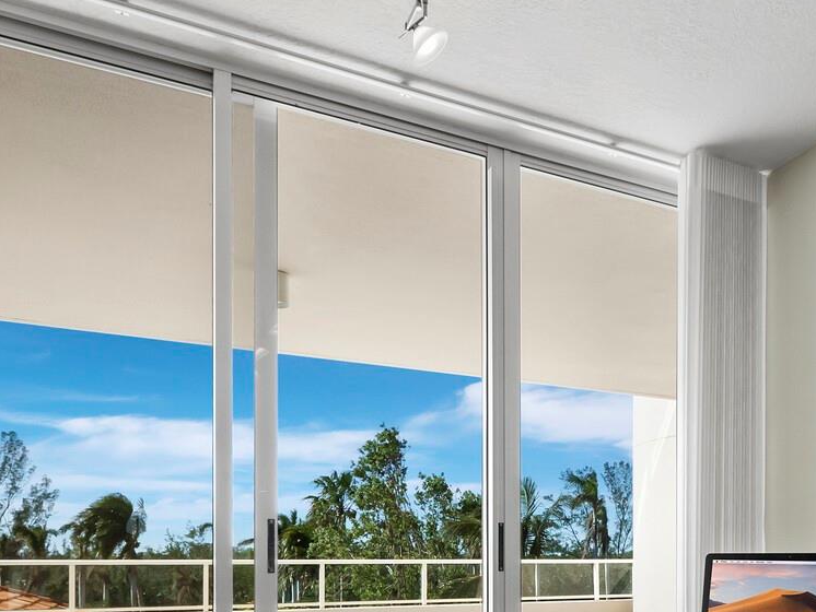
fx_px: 707
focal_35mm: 30
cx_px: 540
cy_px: 559
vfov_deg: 42.6
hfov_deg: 58.7
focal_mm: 7
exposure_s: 1/30
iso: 400
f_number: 11
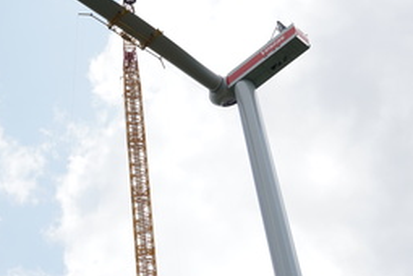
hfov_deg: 21.1
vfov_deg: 14.2
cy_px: 59
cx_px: 125
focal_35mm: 96
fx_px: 1101
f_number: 10
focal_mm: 33
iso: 100
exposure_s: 1/125
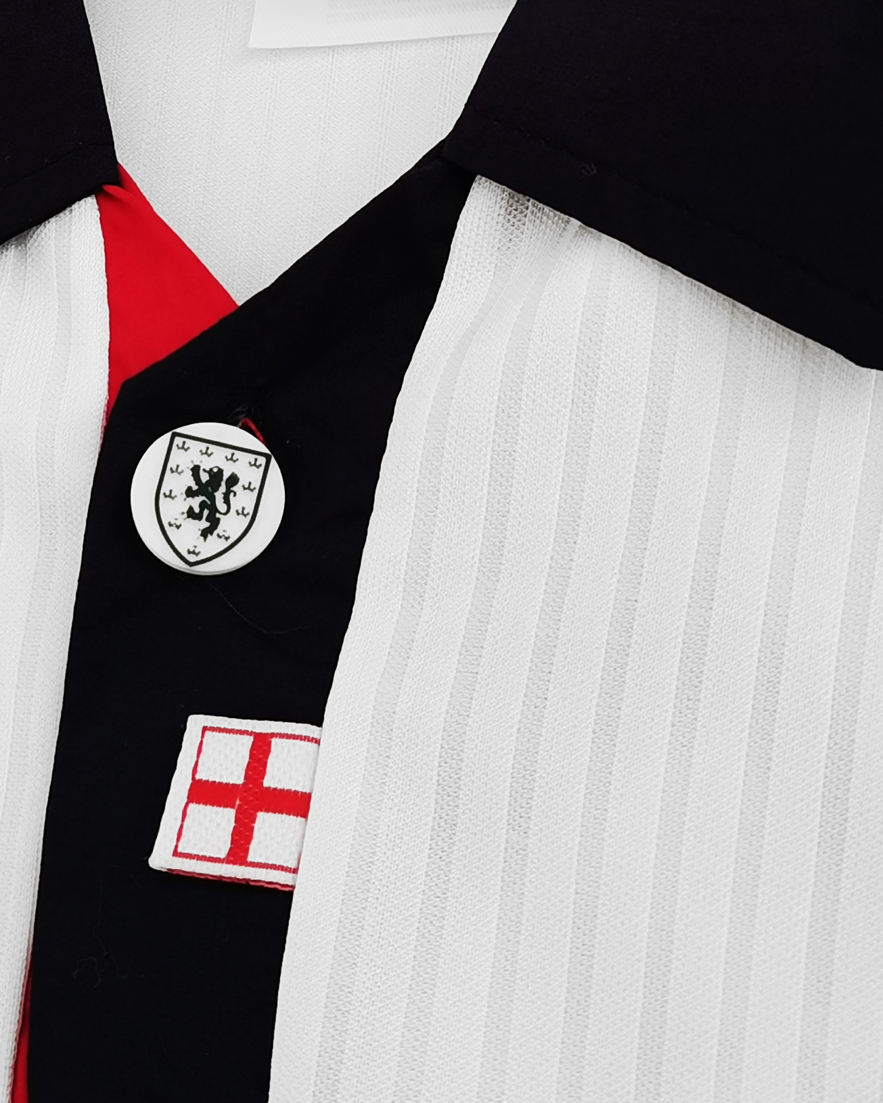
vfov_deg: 20.4
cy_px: 32
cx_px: 301
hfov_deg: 16.9
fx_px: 2972
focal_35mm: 91
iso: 64
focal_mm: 5.58
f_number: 1.8
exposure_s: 1/100
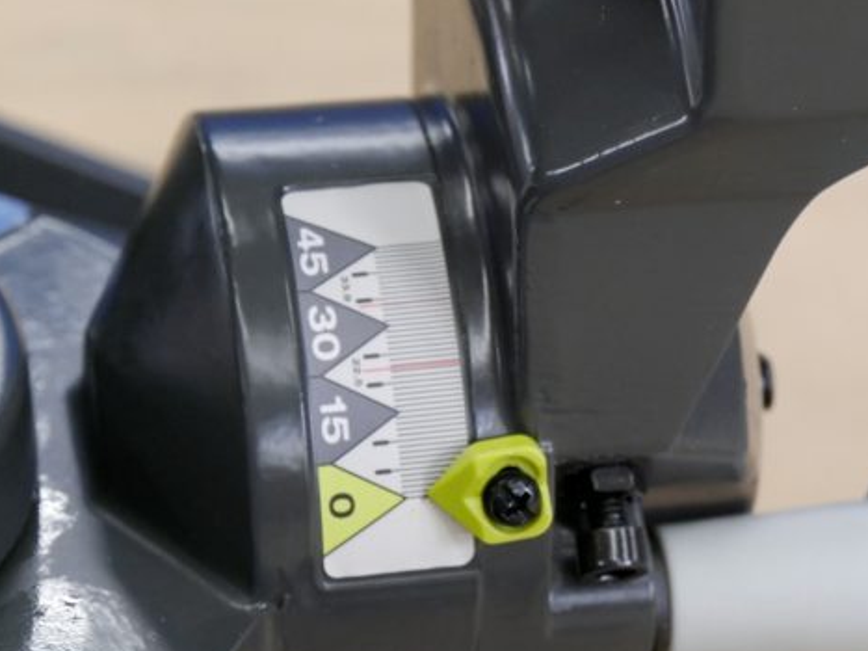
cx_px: 636
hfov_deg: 12.0
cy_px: 417
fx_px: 4111
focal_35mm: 164
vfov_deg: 9.0
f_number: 5.1
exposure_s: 1/125
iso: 2000
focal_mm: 55
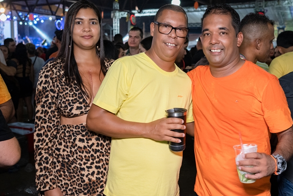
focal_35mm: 40
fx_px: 326
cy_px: 104
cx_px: 157
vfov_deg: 33.4
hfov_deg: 48.4
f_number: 2.8
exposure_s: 1/320
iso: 2500
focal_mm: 24
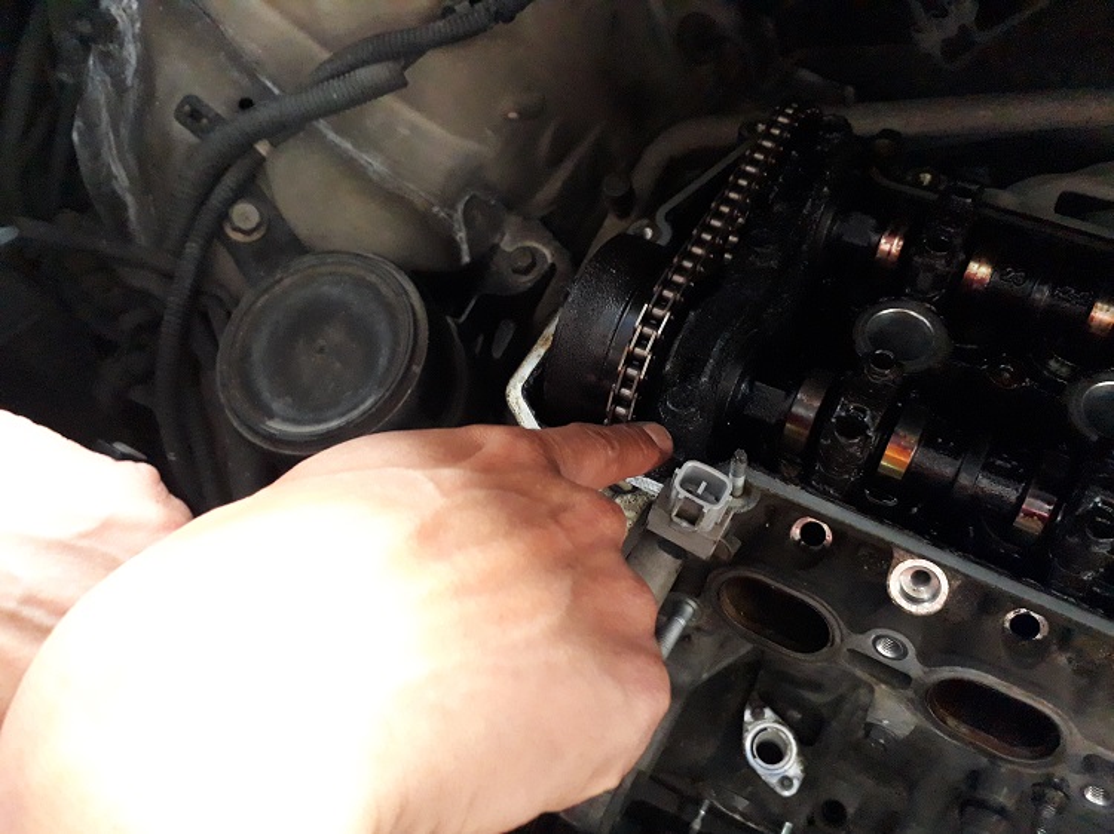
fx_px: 869
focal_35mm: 27
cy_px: 417
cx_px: 557
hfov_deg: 65.3
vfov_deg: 51.3
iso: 800
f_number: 1.9
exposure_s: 1/17
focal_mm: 3.6
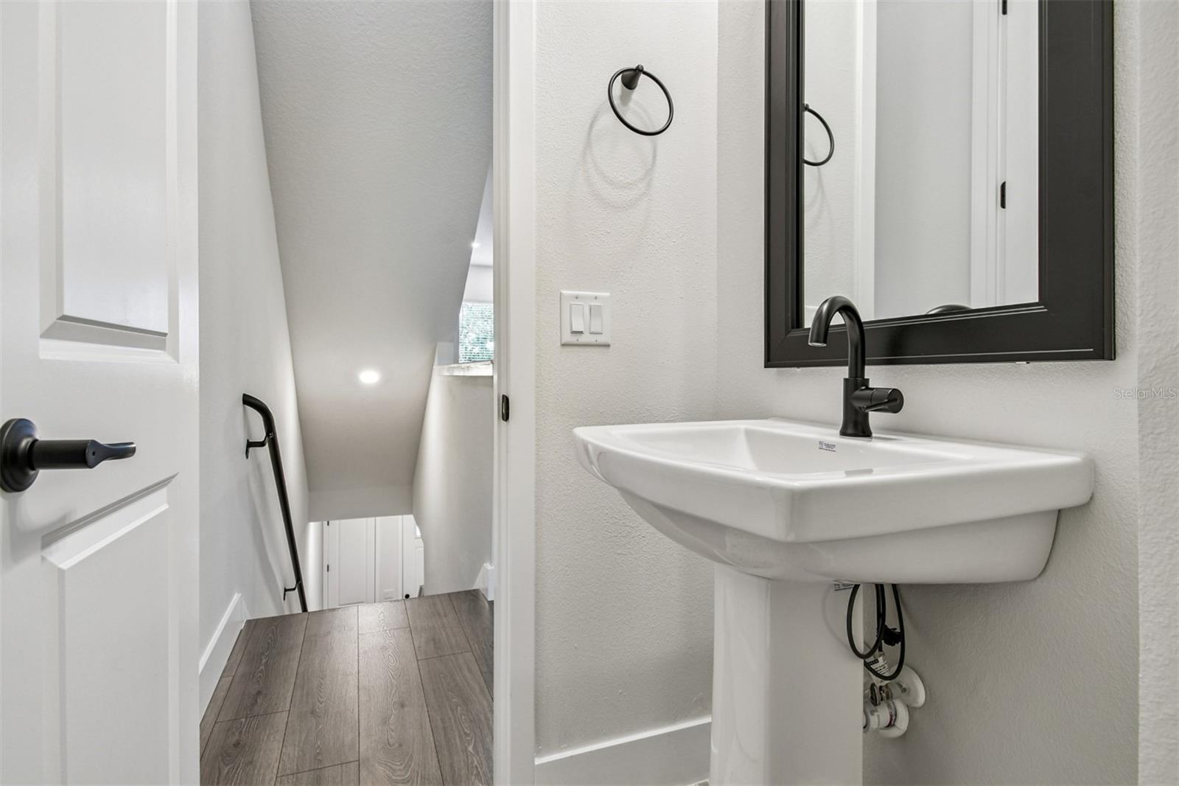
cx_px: 590
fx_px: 524
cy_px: 393
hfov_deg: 96.7
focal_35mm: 16
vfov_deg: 73.7
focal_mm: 11
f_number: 7.1
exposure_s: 1/20
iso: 100
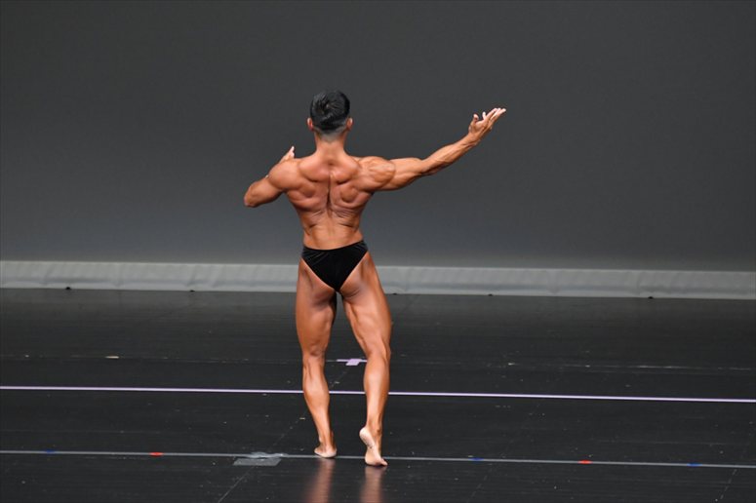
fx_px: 7242
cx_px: 378
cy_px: 252
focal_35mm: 345
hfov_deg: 6.0
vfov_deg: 4.0
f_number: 5.6
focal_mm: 230
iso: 4000
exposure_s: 1/400
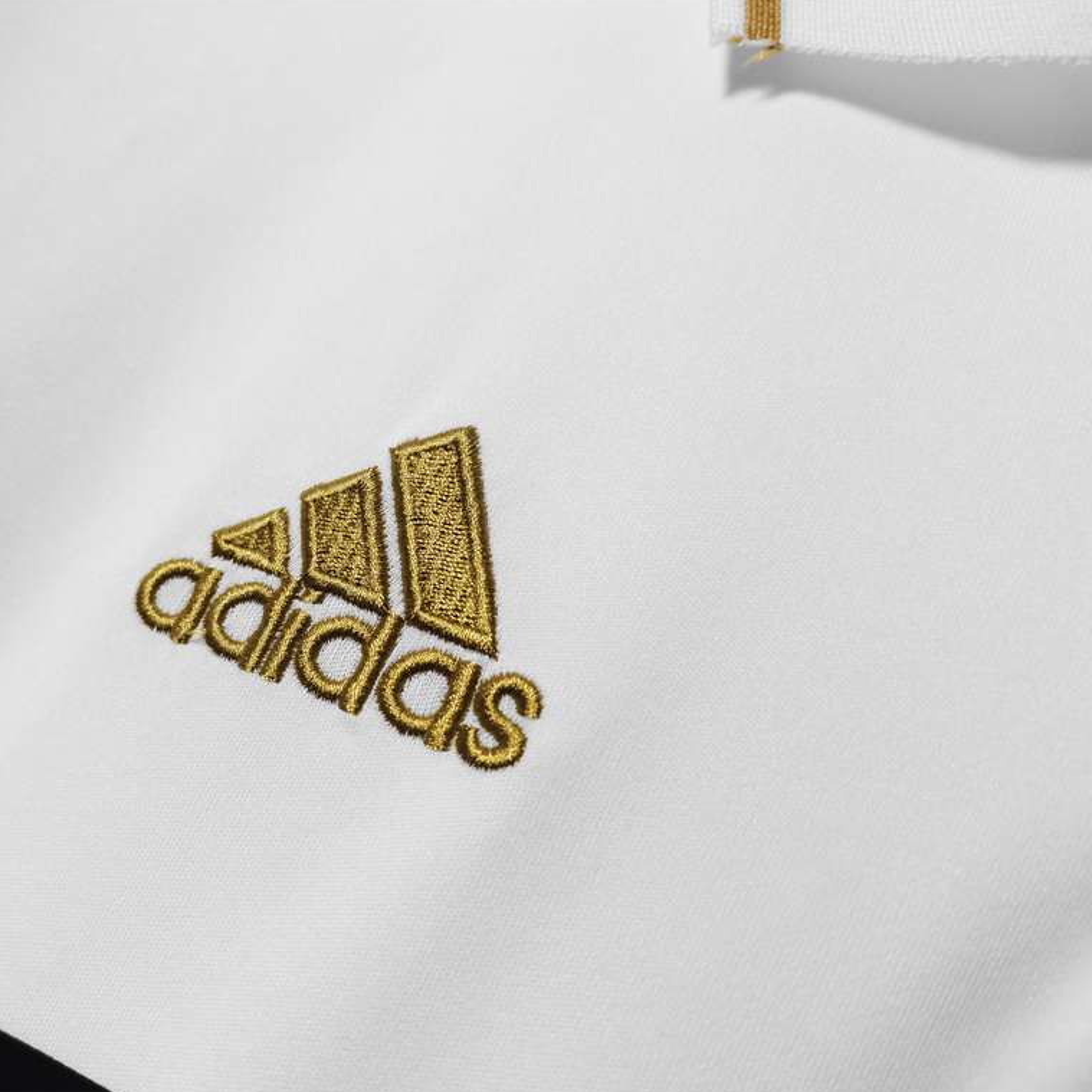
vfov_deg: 52.5
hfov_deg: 51.7
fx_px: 1106
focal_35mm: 31
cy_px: 548
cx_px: 378
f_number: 1.8
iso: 125
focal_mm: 5.58
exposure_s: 1/100
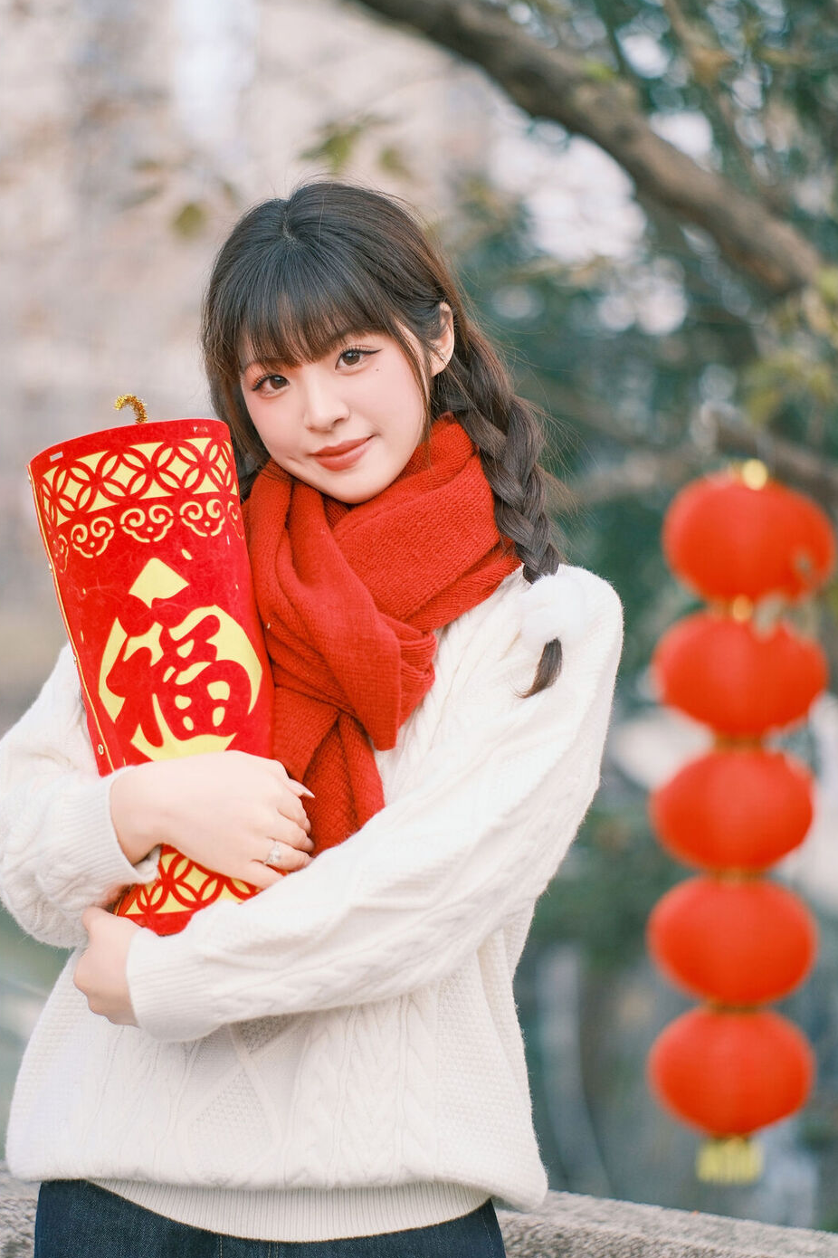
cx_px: 375
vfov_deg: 23.9
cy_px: 608
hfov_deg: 16.1
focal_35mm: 85
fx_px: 2969
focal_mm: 50
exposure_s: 1/2500
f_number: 1.4
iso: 640
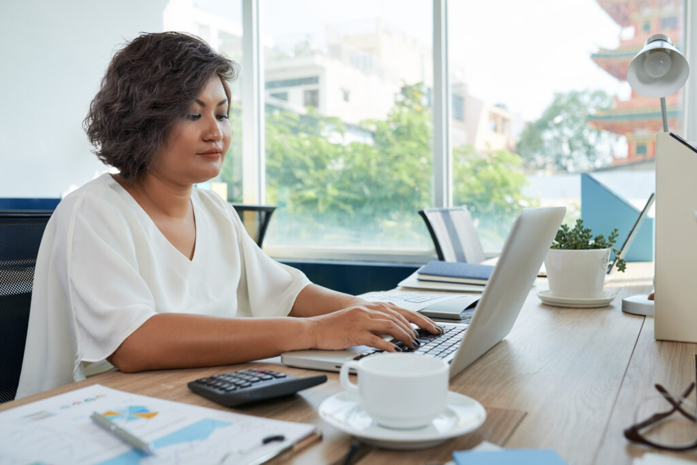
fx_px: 678
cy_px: 232
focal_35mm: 35
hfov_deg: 54.4
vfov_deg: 37.9
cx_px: 348
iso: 100
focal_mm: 35
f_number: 4
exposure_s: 1/250
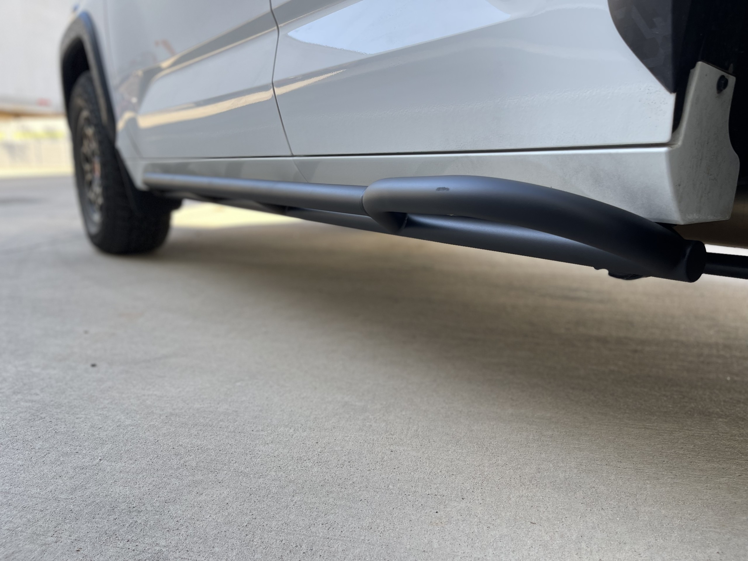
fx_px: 562
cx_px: 374
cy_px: 280
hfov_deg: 67.3
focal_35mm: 26
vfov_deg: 53.1
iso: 40
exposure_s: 1/258
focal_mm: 5.1
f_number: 1.6
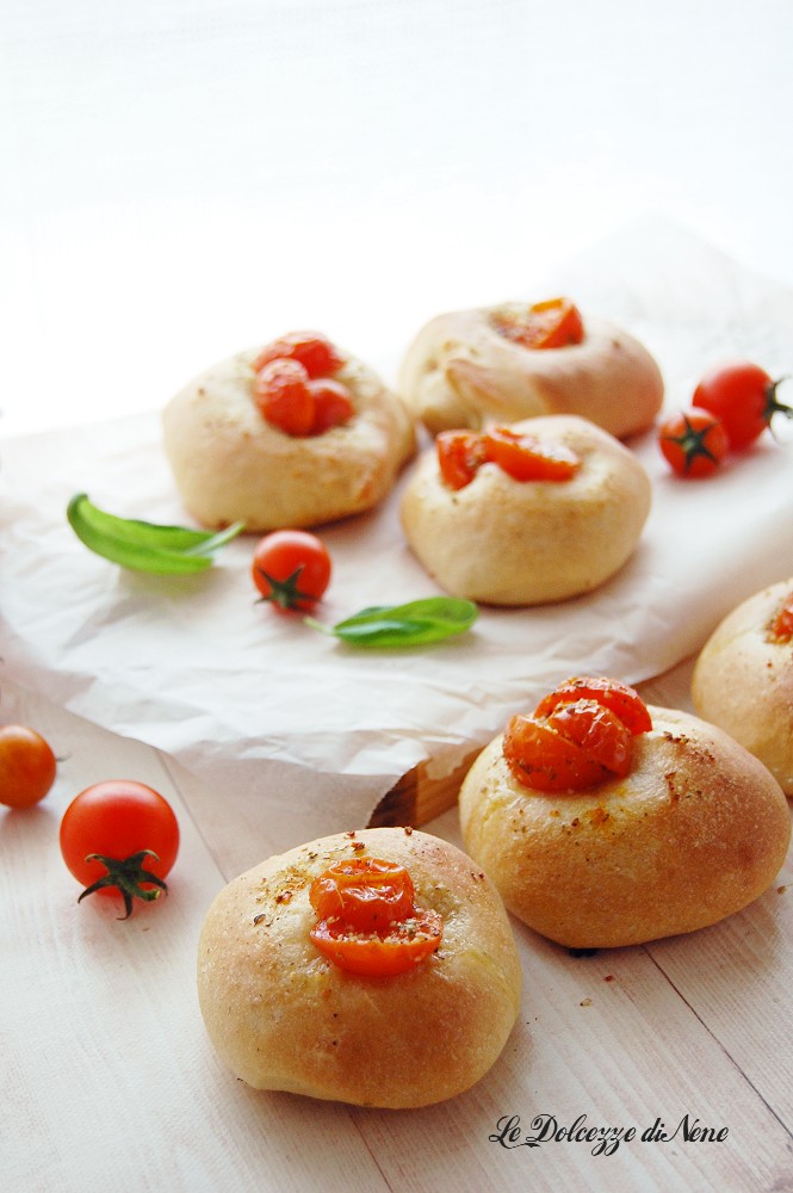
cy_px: 596
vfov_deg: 35.1
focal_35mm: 57
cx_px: 396
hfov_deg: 23.7
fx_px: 1886
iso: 450
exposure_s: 1/60
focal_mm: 38
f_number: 5
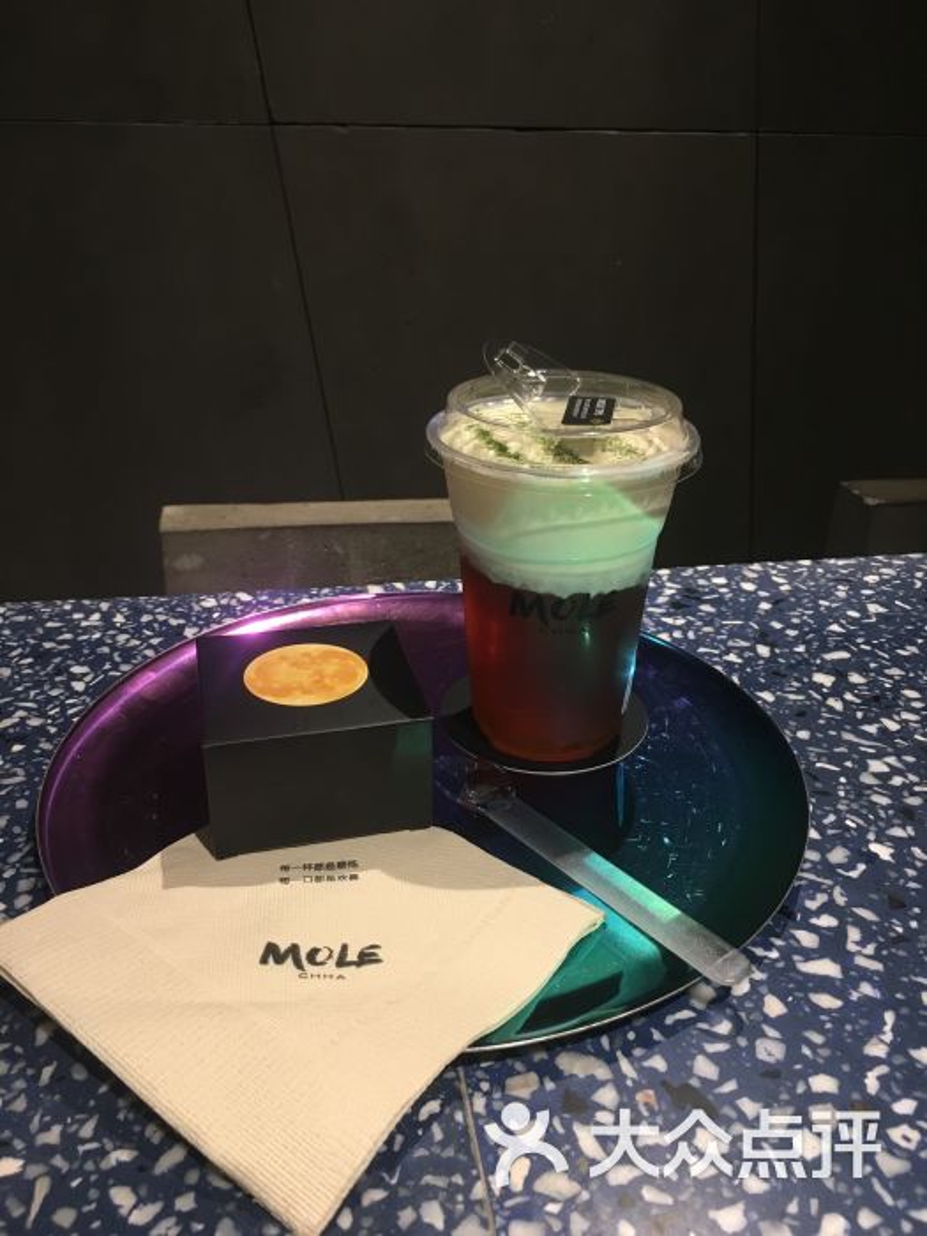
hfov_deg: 48.2
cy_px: 618
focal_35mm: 29
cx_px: 464
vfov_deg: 61.7
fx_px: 1035
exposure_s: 1/33
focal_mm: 4.15
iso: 125
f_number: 2.2
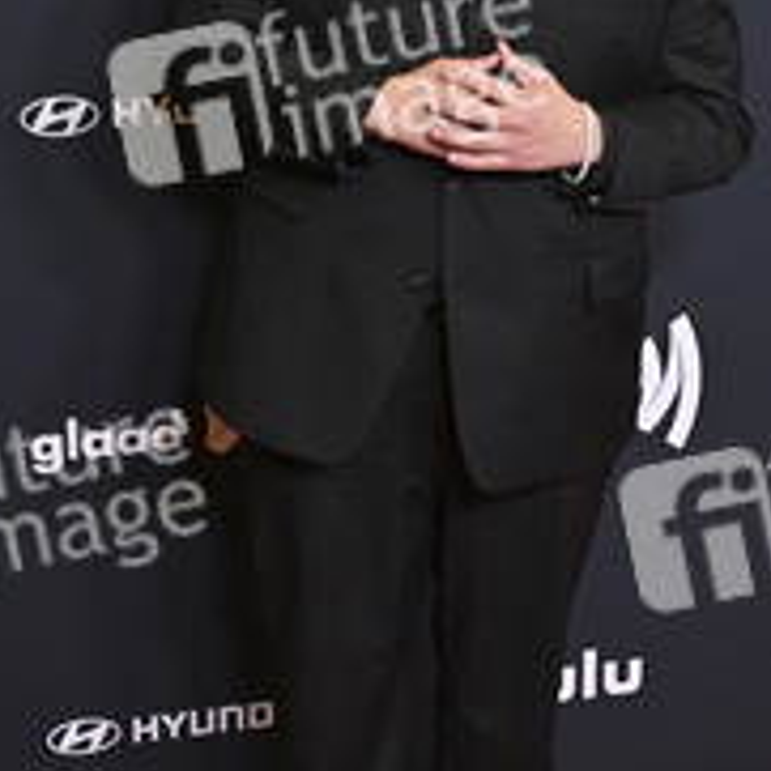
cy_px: 298
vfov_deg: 18.9
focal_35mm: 92
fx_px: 2318
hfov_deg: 18.9
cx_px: 452
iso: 4000
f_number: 5.6
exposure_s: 1/250
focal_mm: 49
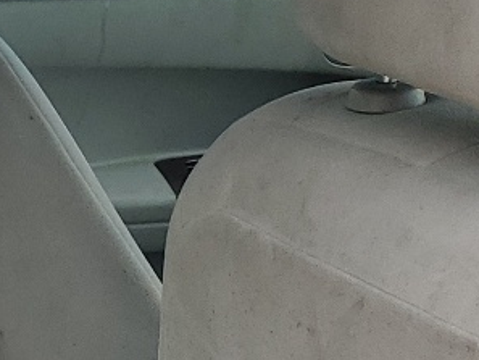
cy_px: 712
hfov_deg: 12.1
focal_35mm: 140
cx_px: -560
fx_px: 1938
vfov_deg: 9.9
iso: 50
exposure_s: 1/185
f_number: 1.5
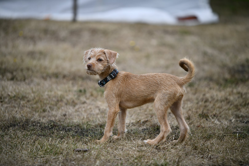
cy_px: 83
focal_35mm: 190
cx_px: 124
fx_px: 1314
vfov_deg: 7.2
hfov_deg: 10.8
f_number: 2.8
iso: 200
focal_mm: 190
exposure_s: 1/800
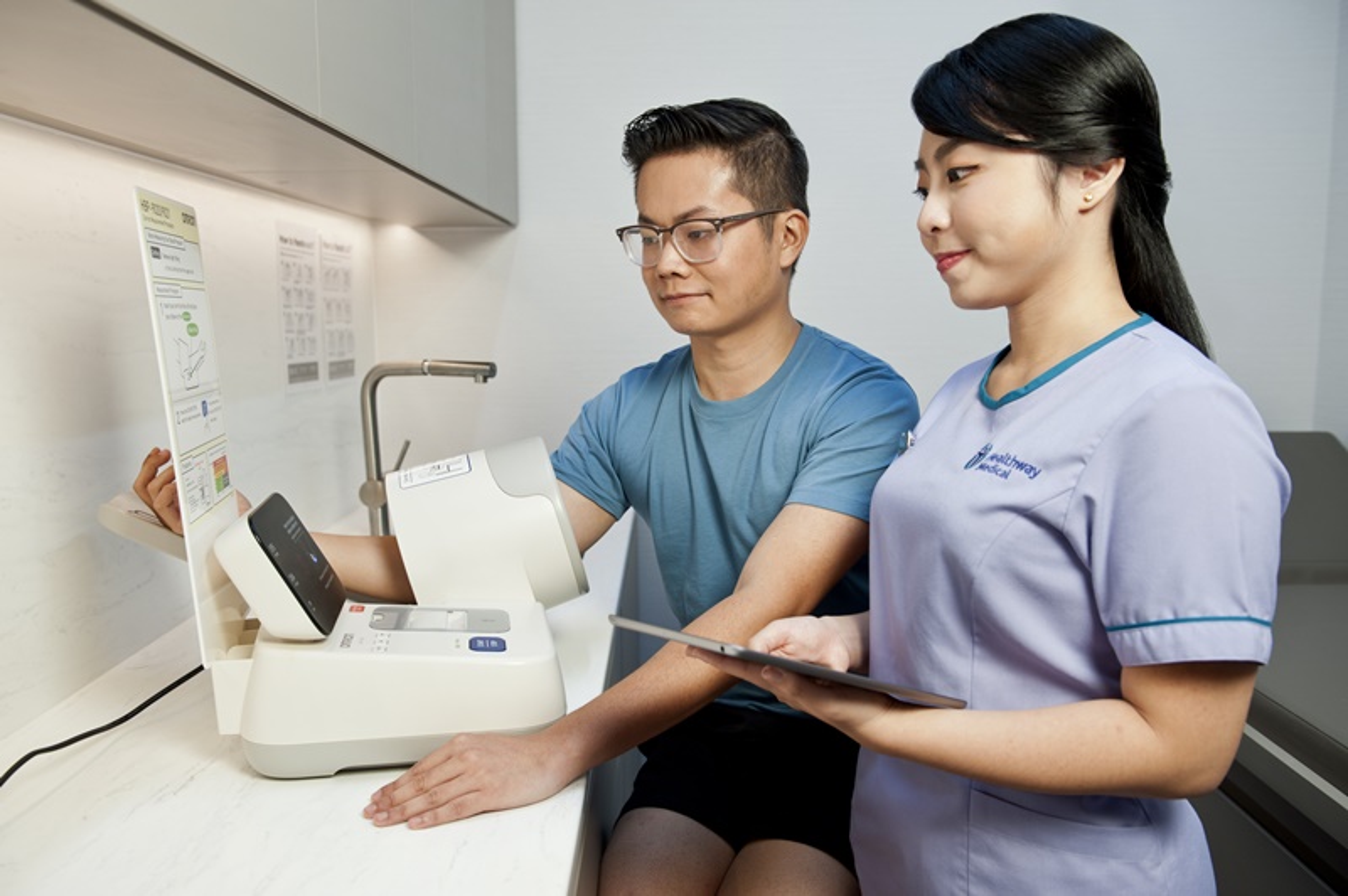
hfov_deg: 60.3
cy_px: 448
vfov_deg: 42.3
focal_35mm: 31
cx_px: 674
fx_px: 1160
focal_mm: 31
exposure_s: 1/80
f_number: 4
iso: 400
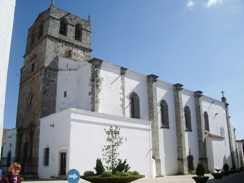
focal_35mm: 35
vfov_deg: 40.7
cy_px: 92
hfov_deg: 52.6
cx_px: 122
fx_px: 247
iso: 50
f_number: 4.3
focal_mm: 5.8
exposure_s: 1/500
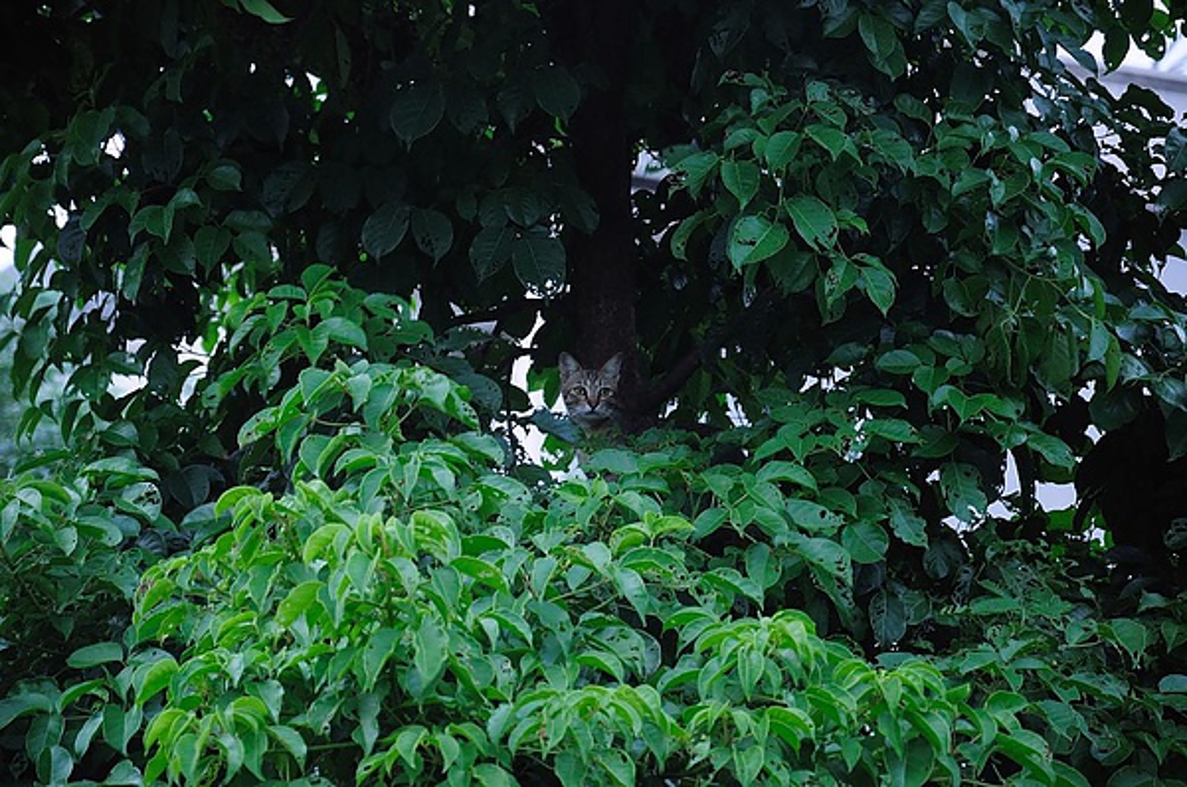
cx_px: 594
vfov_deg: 8.7
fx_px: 5185
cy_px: 394
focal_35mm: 158
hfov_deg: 13.1
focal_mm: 105
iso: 800
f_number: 5.6
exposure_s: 1/10
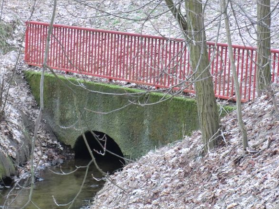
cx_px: 148
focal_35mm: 179
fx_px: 1442
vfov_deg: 8.3
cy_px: 101
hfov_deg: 11.1
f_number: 4.8
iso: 400
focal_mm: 30.1
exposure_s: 1/100
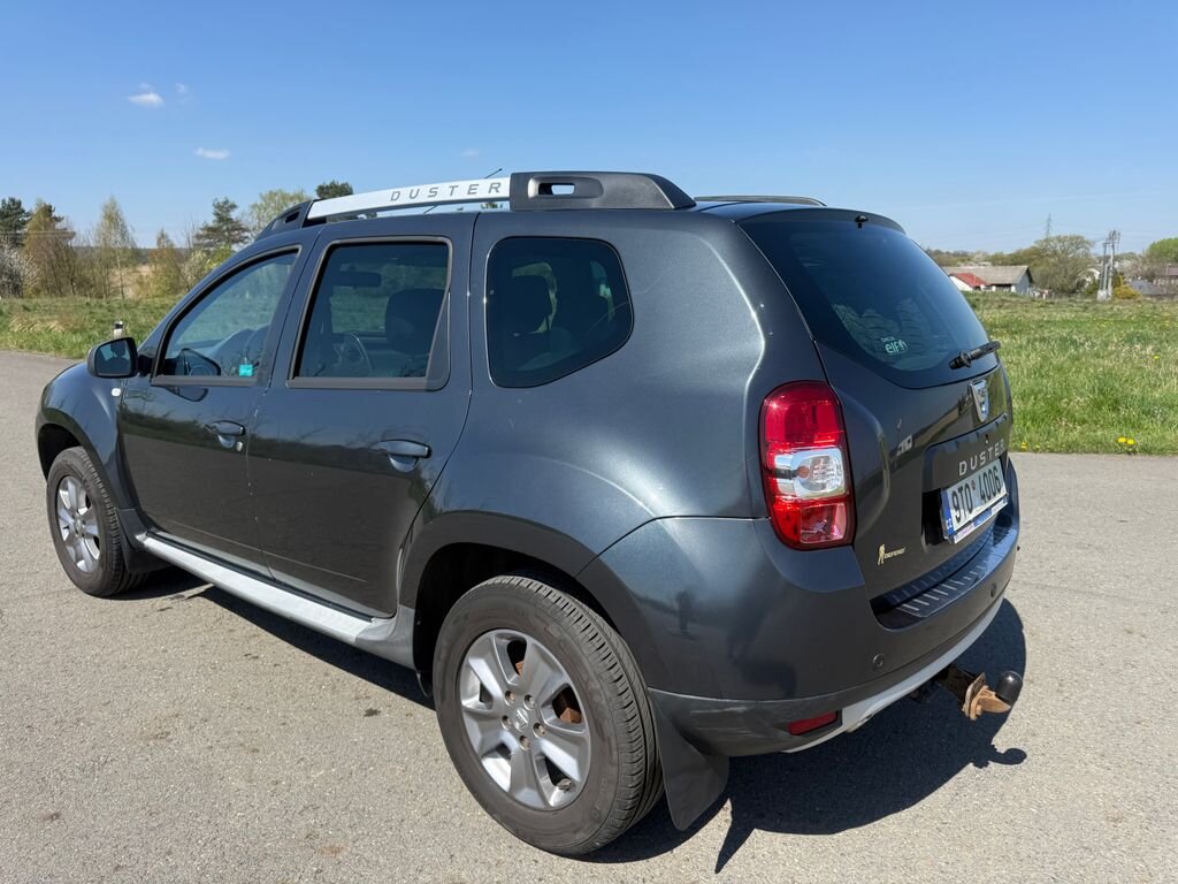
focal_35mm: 24
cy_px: 442
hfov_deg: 71.6
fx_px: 817
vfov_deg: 56.8
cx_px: 589
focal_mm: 6.76
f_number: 1.78
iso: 80
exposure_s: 1/3021
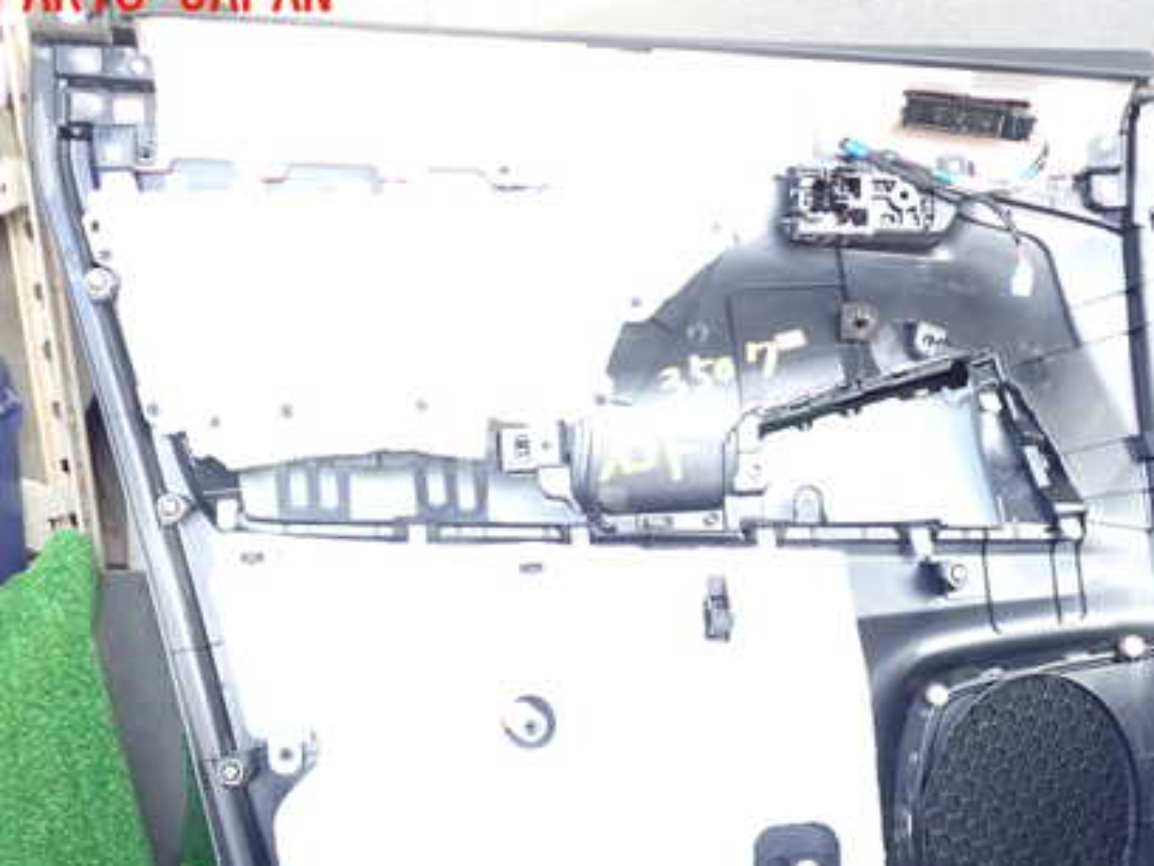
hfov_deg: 42.8
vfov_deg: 32.6
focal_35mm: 44
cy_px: 592
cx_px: 666
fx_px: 1467
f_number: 2.3
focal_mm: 5.4
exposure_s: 1/50
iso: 200
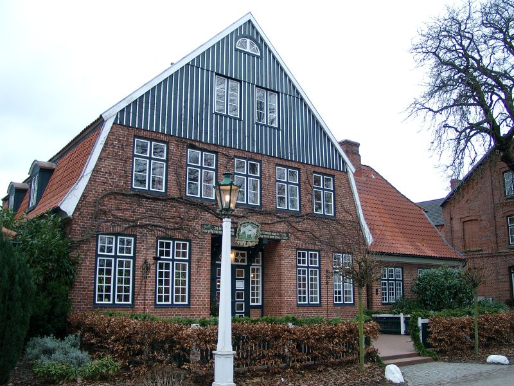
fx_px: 505
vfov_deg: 41.8
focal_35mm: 34
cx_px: 257
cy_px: 193
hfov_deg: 54.0
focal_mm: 7.13
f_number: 2
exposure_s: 1/57.5
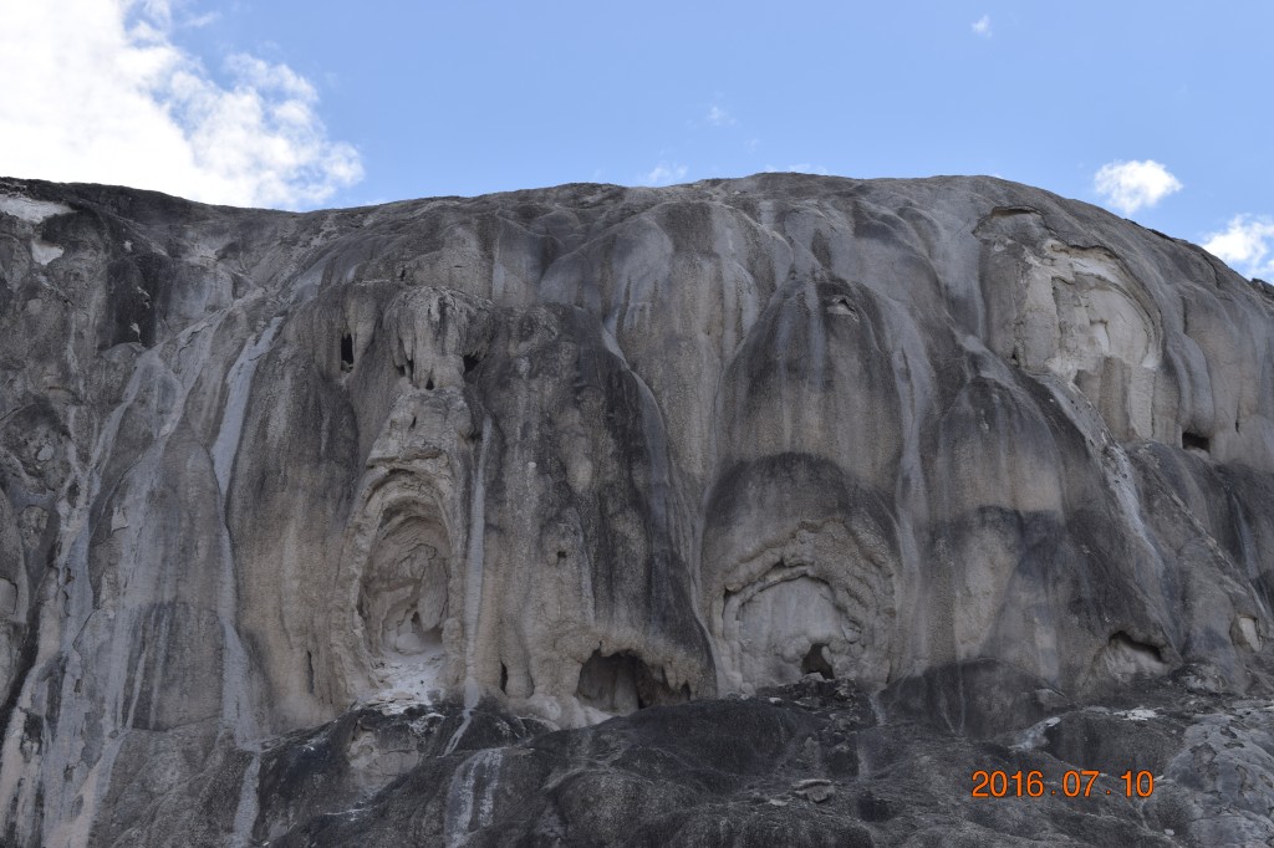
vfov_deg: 16.5
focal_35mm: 82
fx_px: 2918
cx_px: 637
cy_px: 424
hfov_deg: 24.6
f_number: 10
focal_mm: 55
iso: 200
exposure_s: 1/400
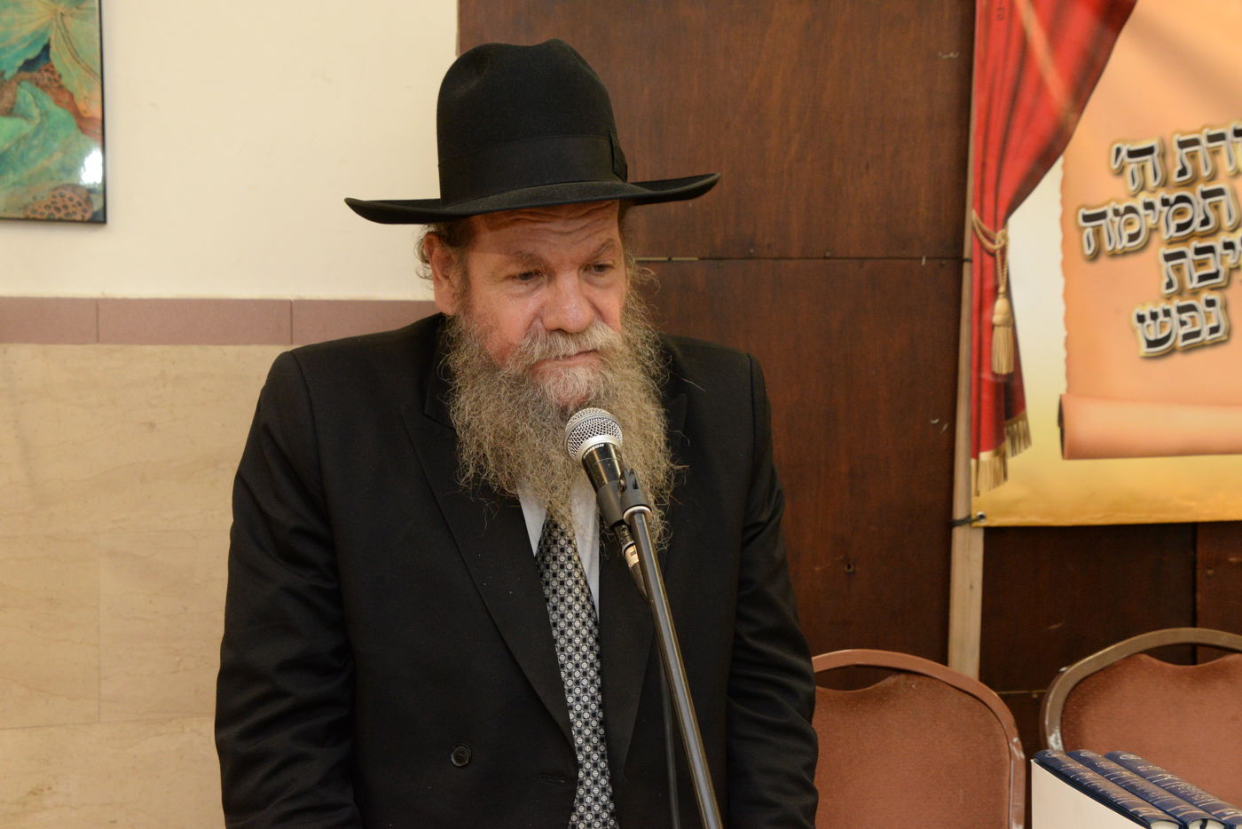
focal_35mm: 65
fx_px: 2243
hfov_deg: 31.0
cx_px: 621
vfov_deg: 20.9
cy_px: 414
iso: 4000
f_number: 10
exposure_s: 1/60
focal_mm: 65
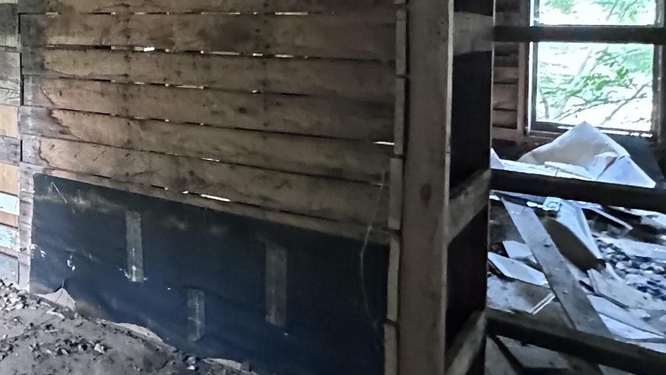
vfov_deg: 29.9
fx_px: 671
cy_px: 36
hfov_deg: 44.9
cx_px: 4
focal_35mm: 38
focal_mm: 2.22
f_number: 2.2
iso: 1250
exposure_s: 1/41
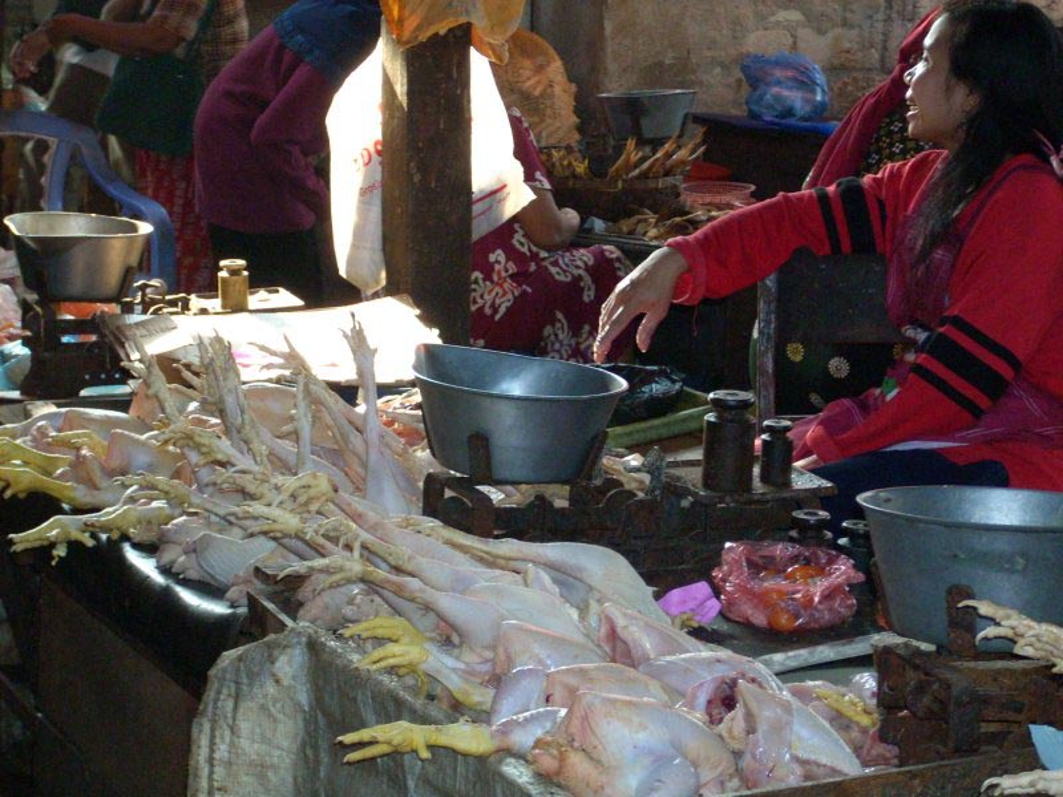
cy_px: 398
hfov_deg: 17.4
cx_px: 532
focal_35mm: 113
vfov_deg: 13.1
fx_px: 3470
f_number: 5.2
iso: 400
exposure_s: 1/60
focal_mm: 18.6
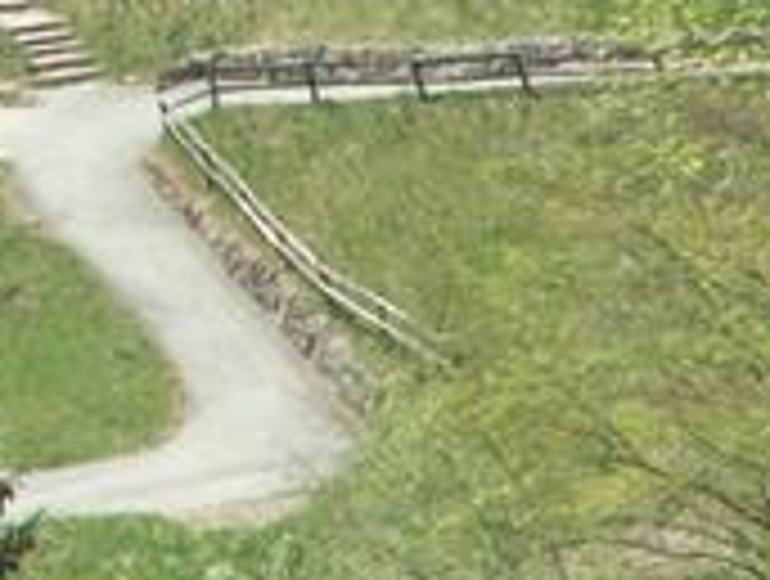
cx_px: -536
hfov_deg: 2.1
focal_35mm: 945
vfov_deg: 1.6
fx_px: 21065
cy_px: 0
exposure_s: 1/100
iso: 50
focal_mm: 41.36
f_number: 5.6
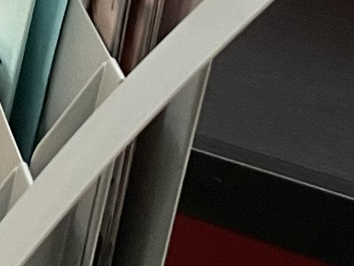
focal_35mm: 182
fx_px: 1861
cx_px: -425
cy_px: -334
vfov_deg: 7.7
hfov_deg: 9.8
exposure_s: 1/50
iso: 160
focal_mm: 4.2
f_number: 1.6
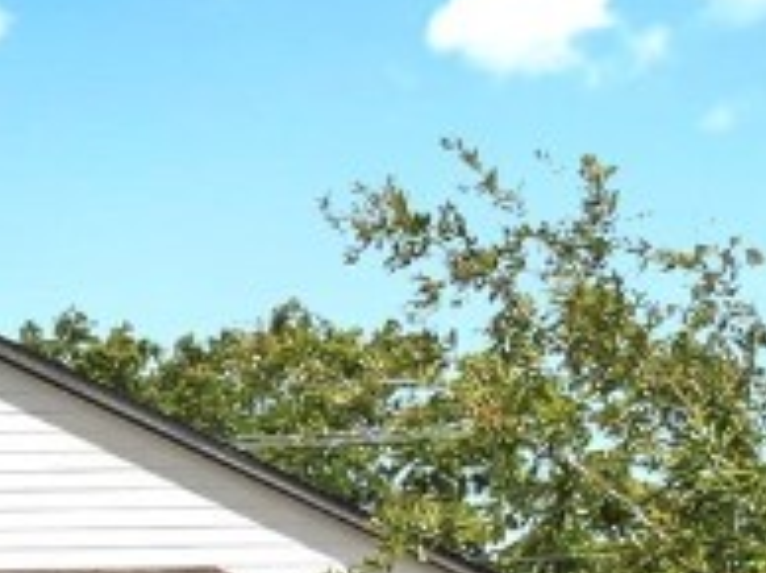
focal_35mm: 127
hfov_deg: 14.4
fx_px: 2807
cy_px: 723
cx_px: -419
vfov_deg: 11.4
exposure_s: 1/1600
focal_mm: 4.39
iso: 110
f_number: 2.8
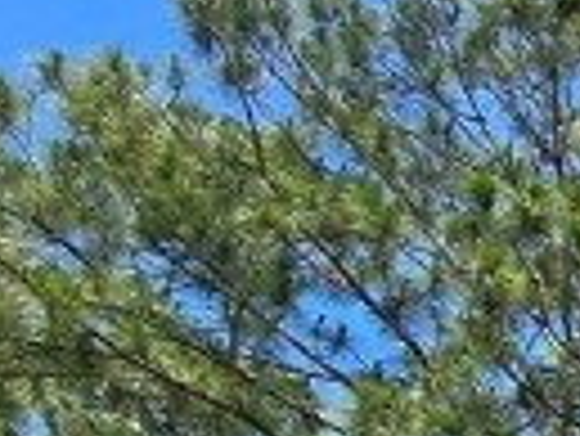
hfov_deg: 11.1
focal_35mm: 103
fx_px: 1727
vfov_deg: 12.1
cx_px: 1776
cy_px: 975
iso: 50
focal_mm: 2.2
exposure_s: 1/1406
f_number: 2.2
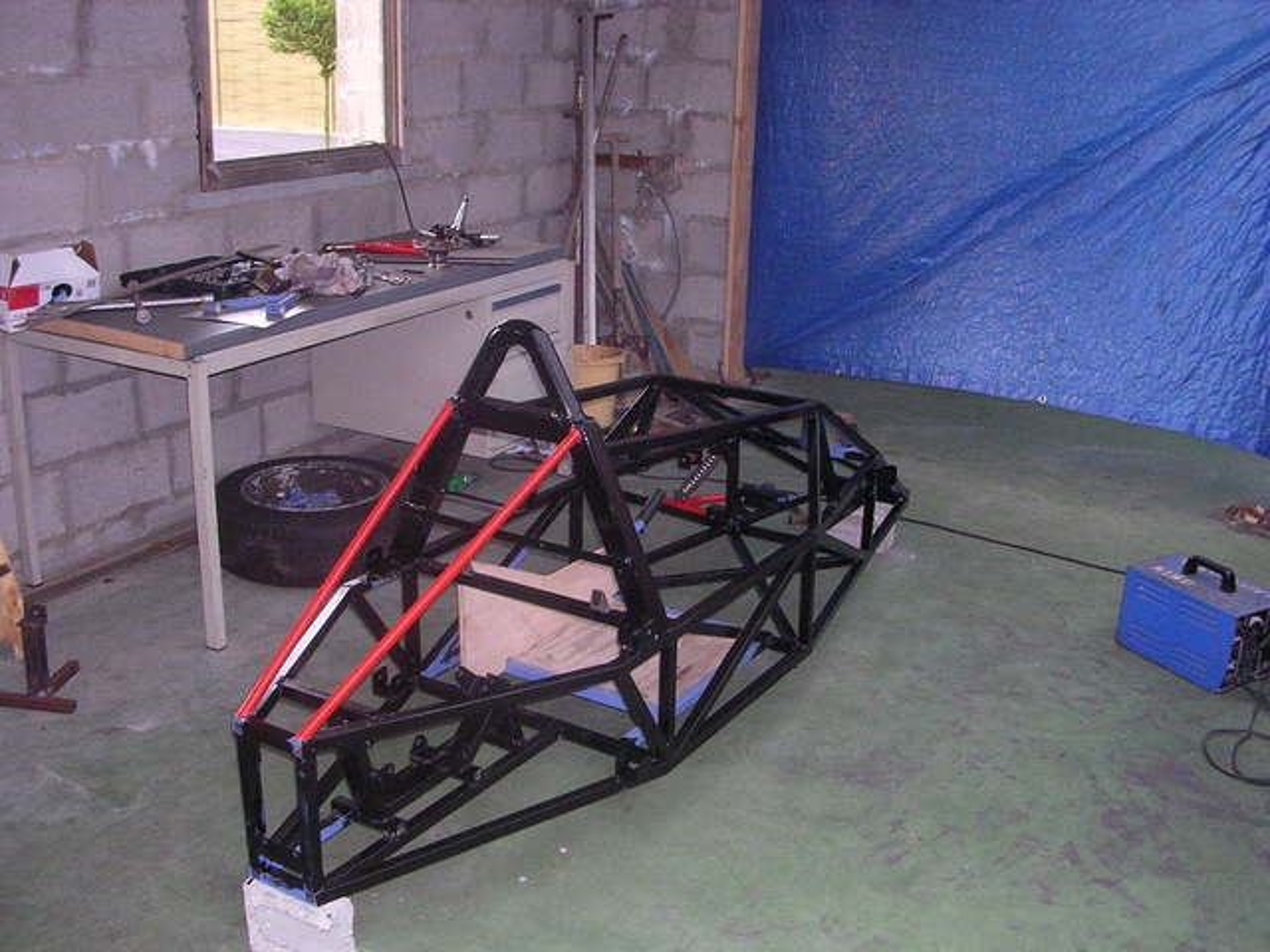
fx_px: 1394
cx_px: 635
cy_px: 476
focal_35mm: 38
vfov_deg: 37.7
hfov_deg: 49.0
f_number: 2.8
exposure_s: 1/60.1
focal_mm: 5.8
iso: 400
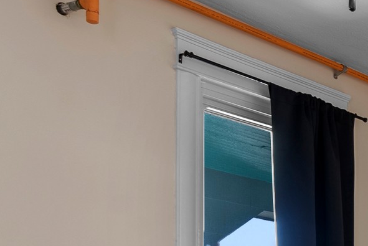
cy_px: 343
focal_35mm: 73
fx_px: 747
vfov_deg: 17.3
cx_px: 518
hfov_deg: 23.4
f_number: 8
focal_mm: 16
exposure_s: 2
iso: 100
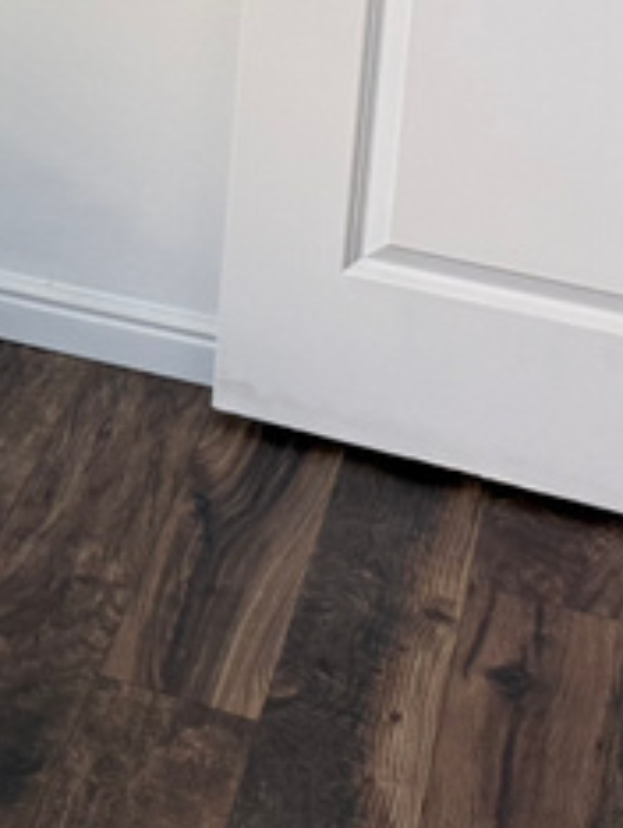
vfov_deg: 17.2
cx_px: -648
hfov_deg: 12.4
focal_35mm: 105
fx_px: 2515
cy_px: -350
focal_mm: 6.76
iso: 200
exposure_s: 1/92
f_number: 1.78
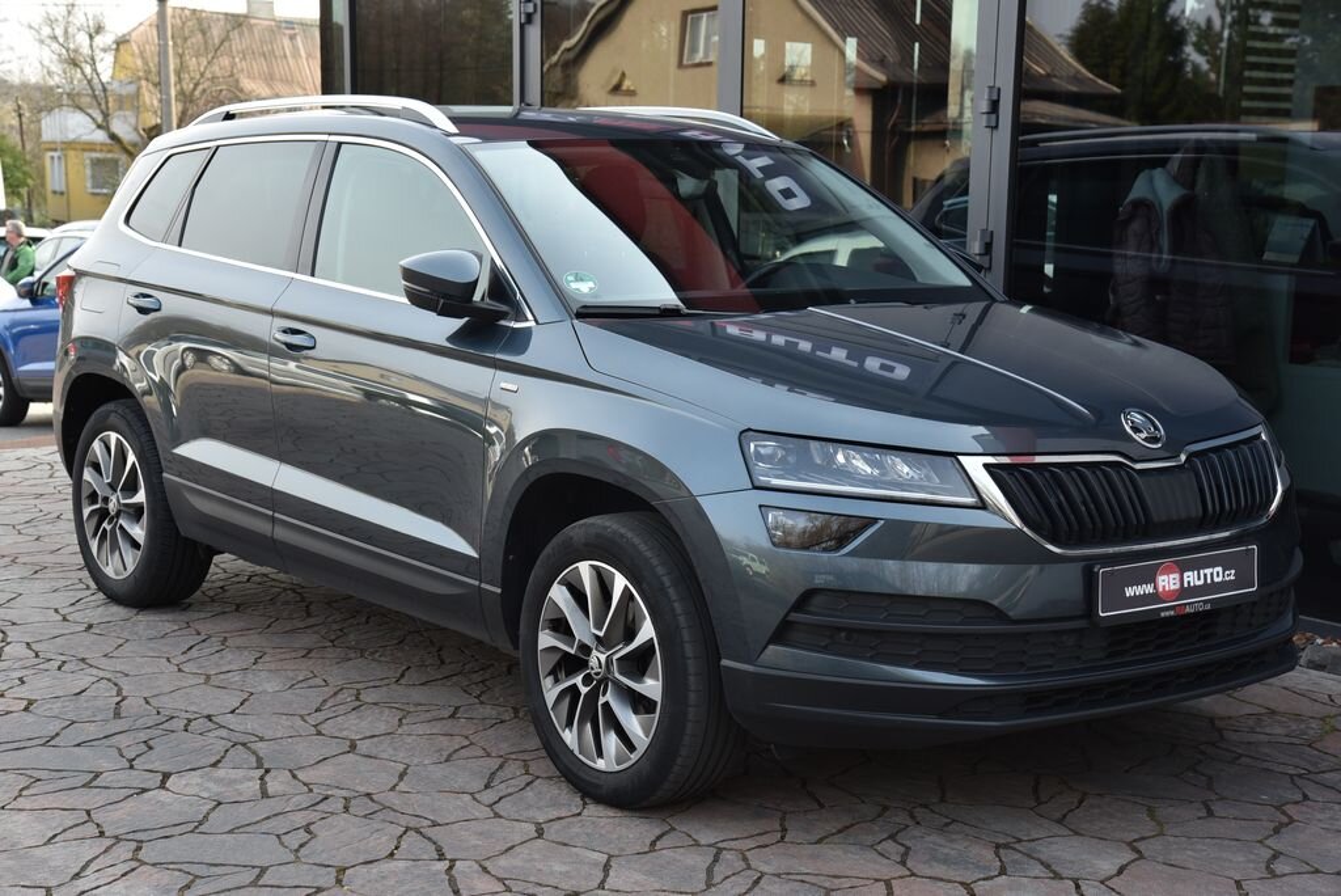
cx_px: 670
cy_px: 448
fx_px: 2050
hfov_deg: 36.2
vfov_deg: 24.7
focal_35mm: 55
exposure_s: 1/200
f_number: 7.1
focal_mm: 55
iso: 500
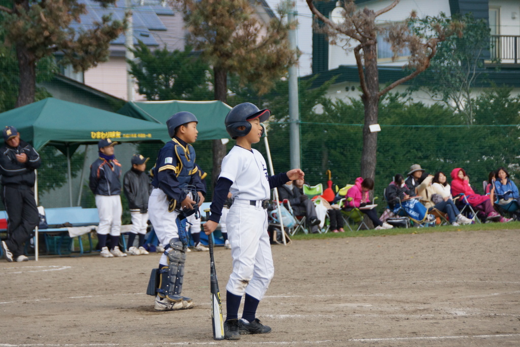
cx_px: 260
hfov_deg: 13.7
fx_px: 2166
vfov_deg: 9.1
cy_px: 174
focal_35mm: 150
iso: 500
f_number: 5.6
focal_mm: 100
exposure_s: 1/1600
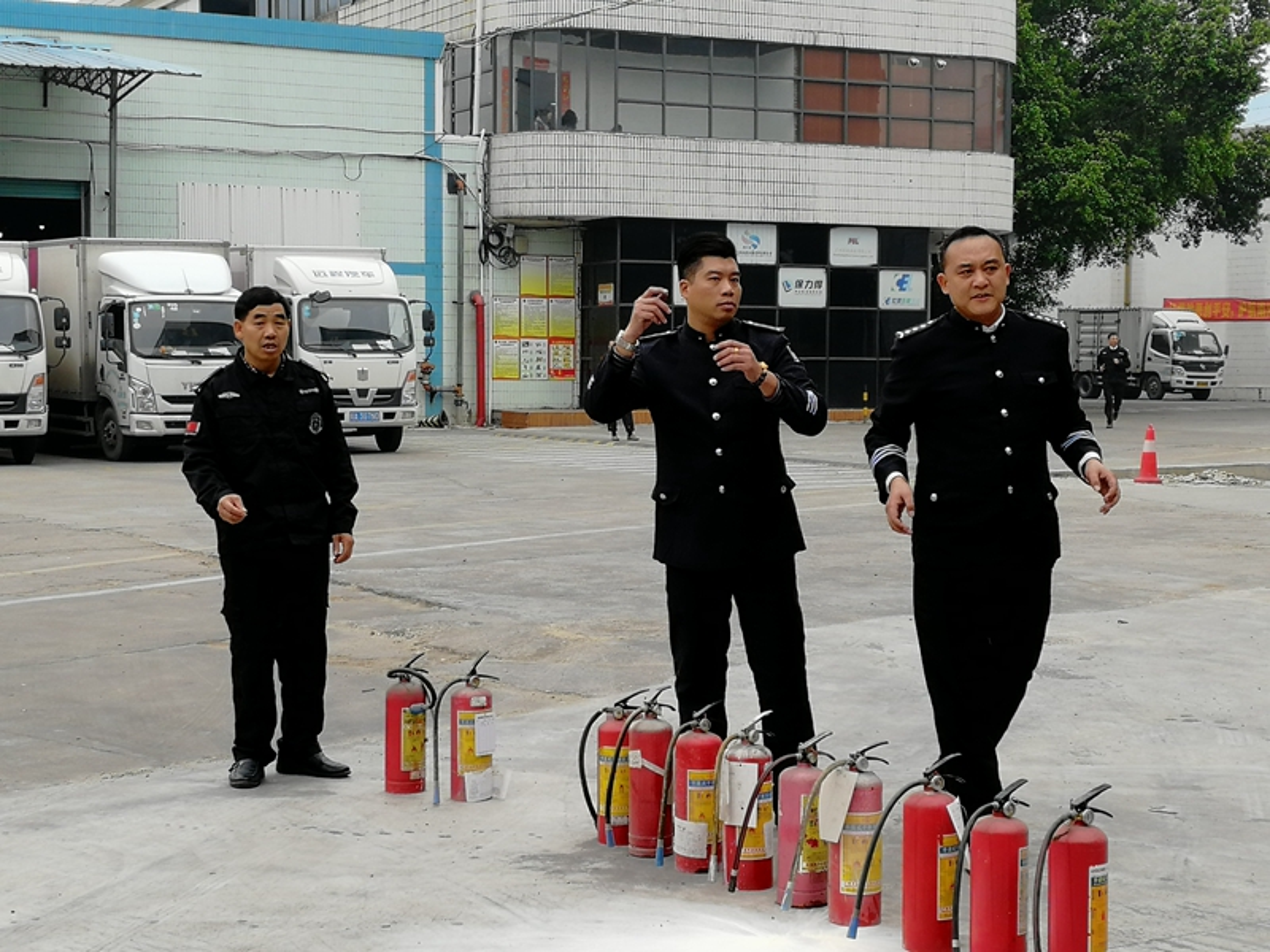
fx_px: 2275
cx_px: 635
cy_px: 476
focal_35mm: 62
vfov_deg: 23.7
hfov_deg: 31.2
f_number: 2.2
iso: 50
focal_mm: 3.95
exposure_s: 1/218
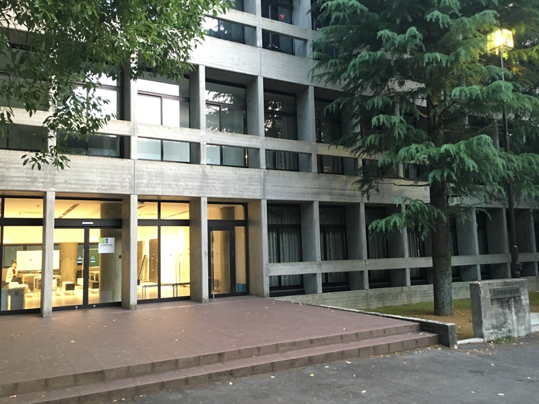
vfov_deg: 48.2
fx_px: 452
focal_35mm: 29
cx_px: 270
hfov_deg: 61.7
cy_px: 202
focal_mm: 4.15
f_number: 2.2
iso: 200
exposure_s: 1/17
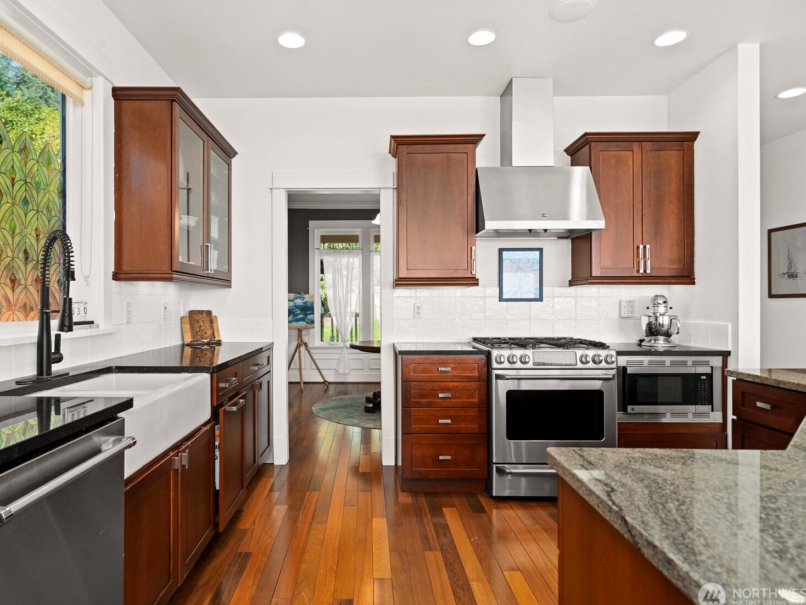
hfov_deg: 81.5
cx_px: 366
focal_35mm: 20
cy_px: 307
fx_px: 466
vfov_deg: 66.0
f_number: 6.7
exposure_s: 1/20
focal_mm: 18
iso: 1000
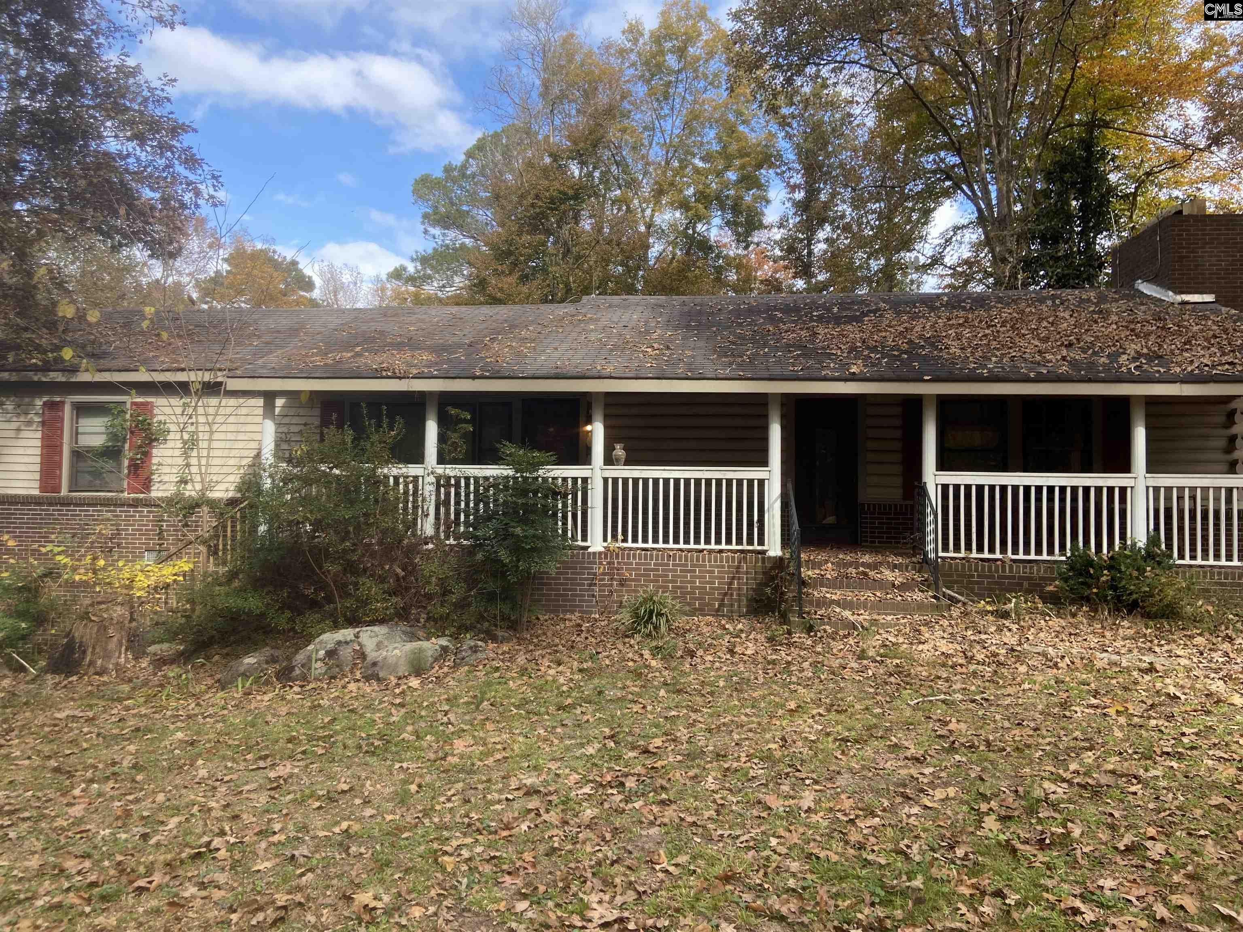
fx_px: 934
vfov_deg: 53.1
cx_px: 622
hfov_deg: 67.3
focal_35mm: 26
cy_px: 466
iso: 32
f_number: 1.8
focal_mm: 4.25
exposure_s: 1/415
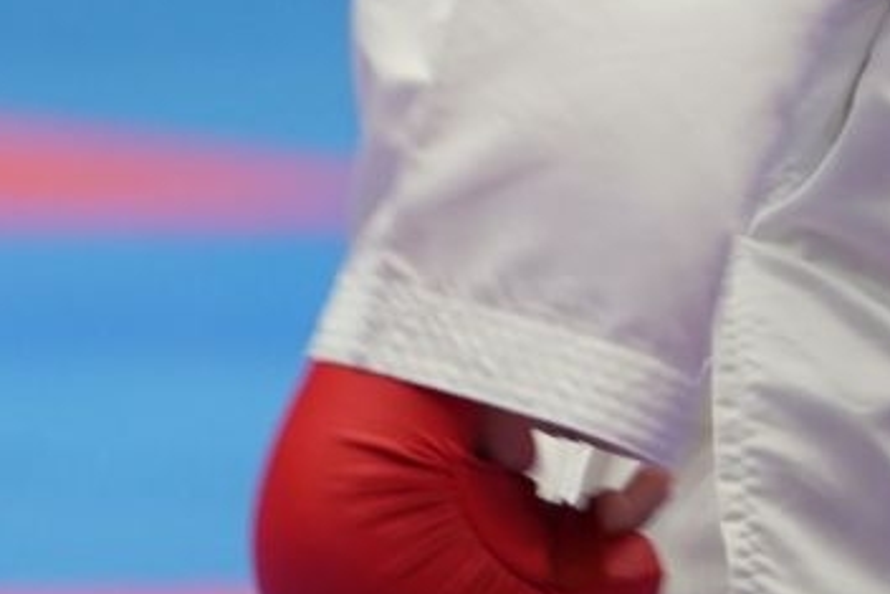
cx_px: -341
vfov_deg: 2.2
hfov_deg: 3.2
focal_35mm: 634
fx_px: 15680
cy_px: -897
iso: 1000
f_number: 2.8
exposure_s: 1/500
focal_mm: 124
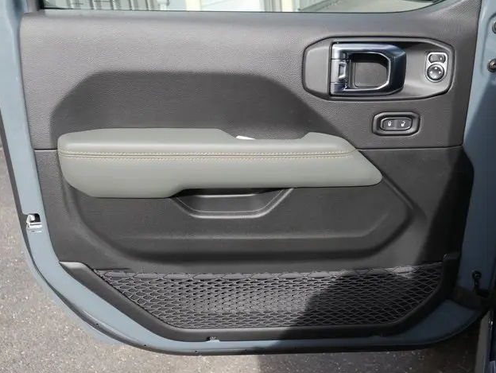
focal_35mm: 39
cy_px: 184
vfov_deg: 36.9
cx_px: 253
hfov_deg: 47.8
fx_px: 559
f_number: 5
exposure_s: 1/320
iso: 200
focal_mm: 19
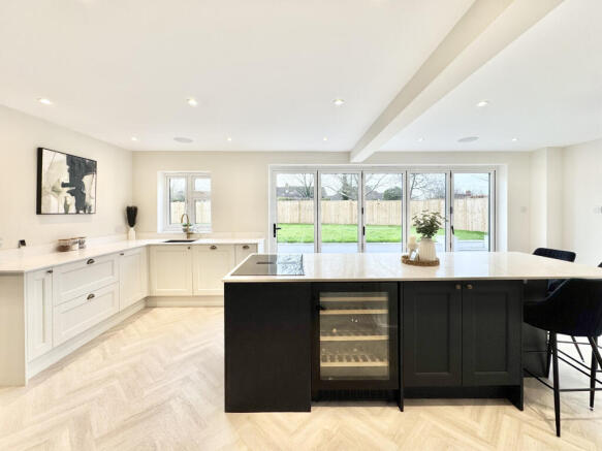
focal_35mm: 14
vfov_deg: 85.7
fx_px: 243
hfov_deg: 102.1
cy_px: 226
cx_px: 301
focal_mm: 2.22
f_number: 2.2
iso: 40
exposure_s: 1/108
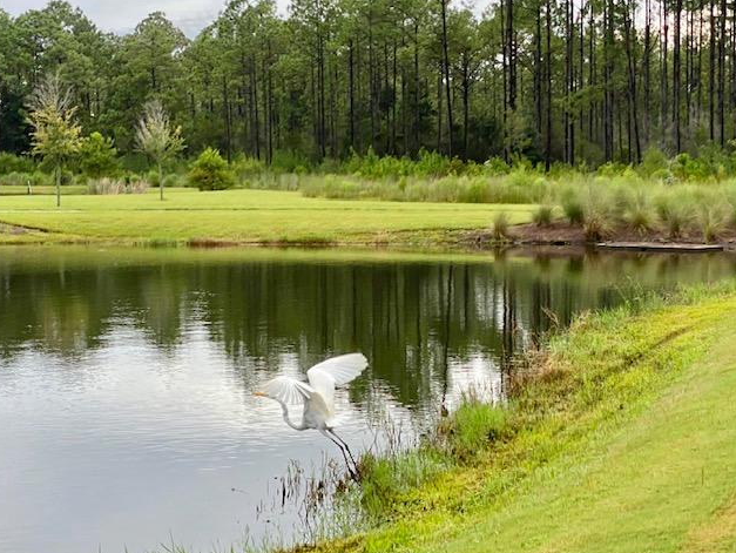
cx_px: 363
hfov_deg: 36.2
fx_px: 1128
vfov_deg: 27.6
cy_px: 279
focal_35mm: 53
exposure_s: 1/191
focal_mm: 6
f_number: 2
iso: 20
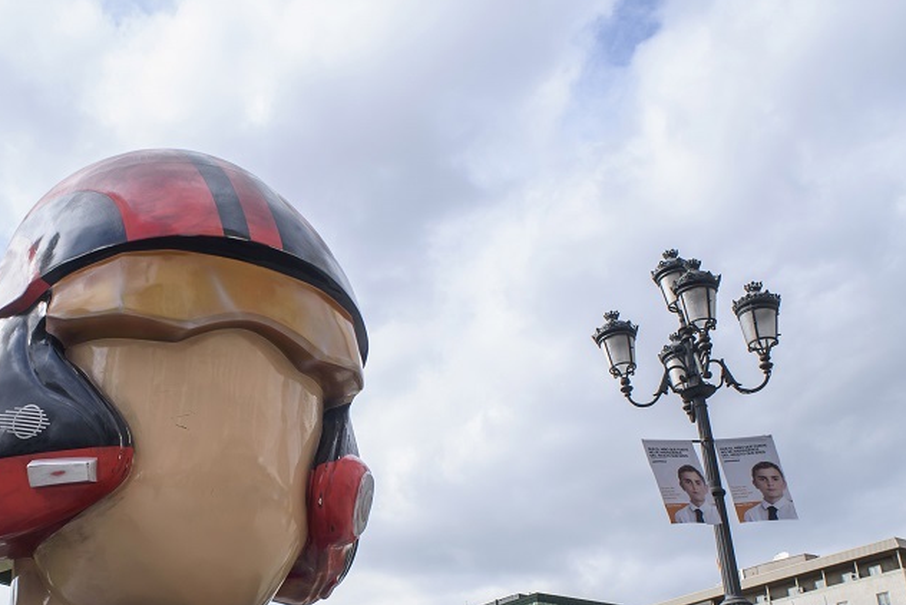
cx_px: 199
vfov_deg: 34.1
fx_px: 957
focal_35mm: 38
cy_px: 475
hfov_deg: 48.2
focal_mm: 20
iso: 200
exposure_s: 1/500
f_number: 5.6
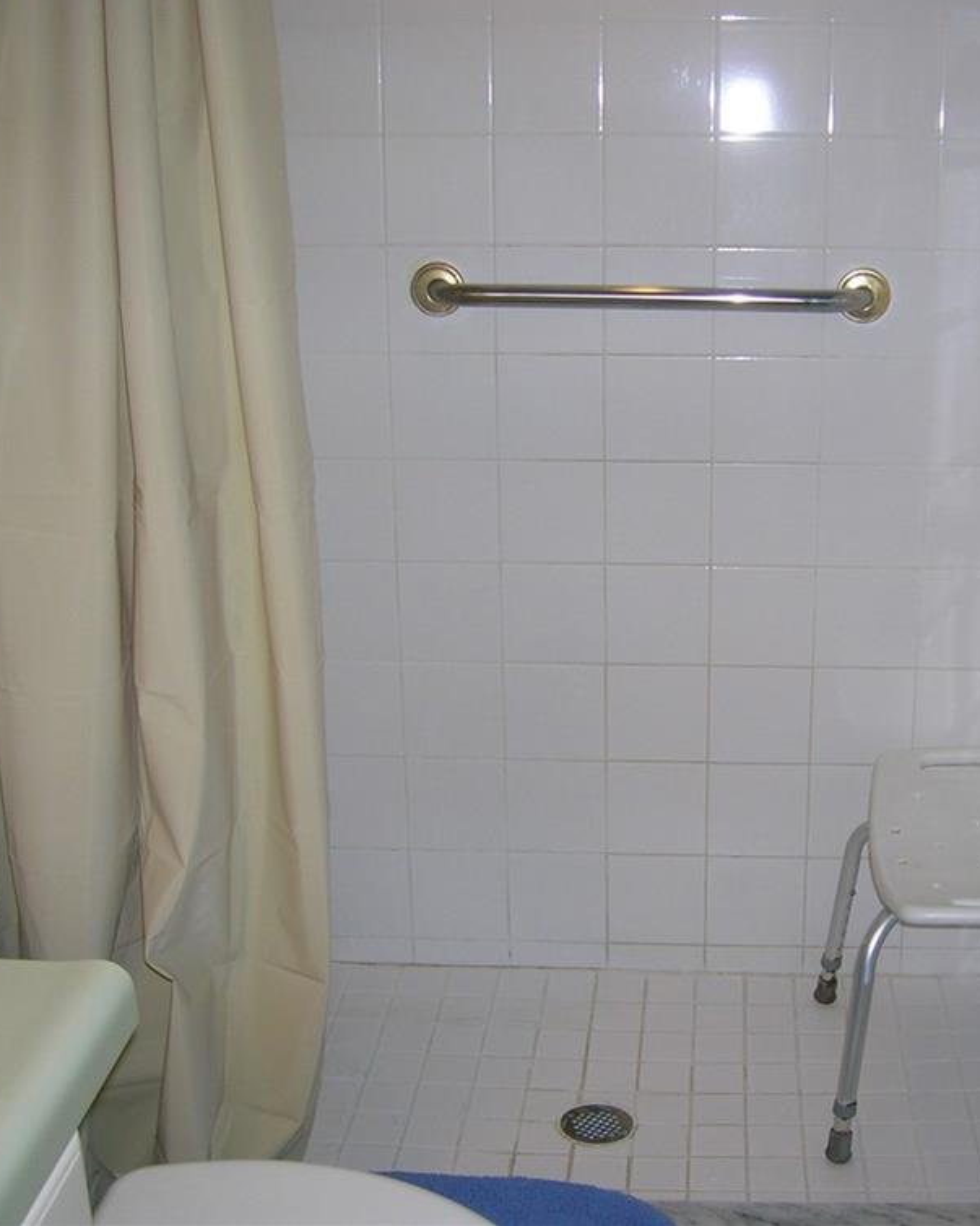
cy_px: 606
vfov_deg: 41.2
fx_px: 1632
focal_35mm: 45
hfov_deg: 32.9
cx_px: 704
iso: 50
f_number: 2.9
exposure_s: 1/60.1
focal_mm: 5.7
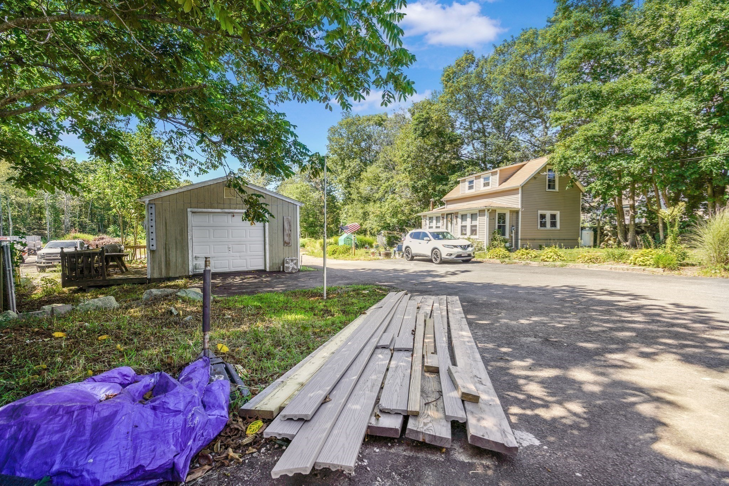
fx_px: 324
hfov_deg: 96.7
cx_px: 364
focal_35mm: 16
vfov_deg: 73.8
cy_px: 243
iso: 100
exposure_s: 1/100
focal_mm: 16
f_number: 8
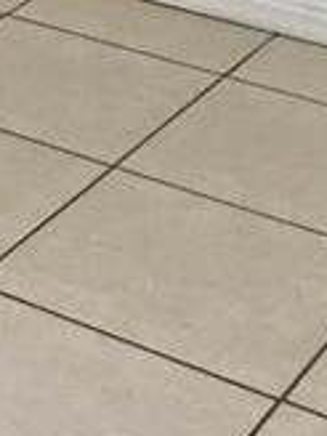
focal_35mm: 136
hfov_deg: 10.1
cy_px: -447
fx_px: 1713
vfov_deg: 12.6
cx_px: -324
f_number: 2.2
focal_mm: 4.15
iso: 80
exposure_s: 1/8
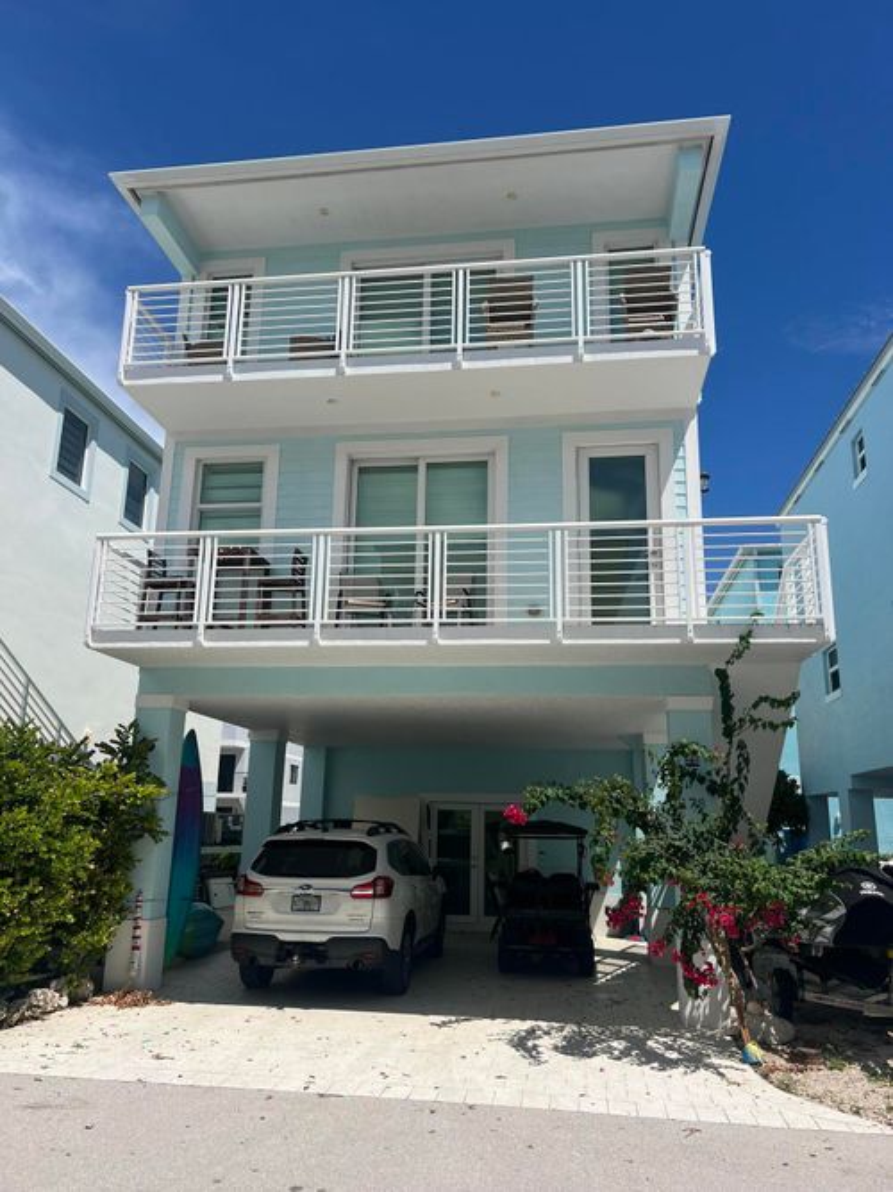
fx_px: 895
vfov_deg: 67.3
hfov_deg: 53.0
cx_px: 446
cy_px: 596
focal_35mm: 26
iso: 50
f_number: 1.5
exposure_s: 1/8000
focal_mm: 5.7
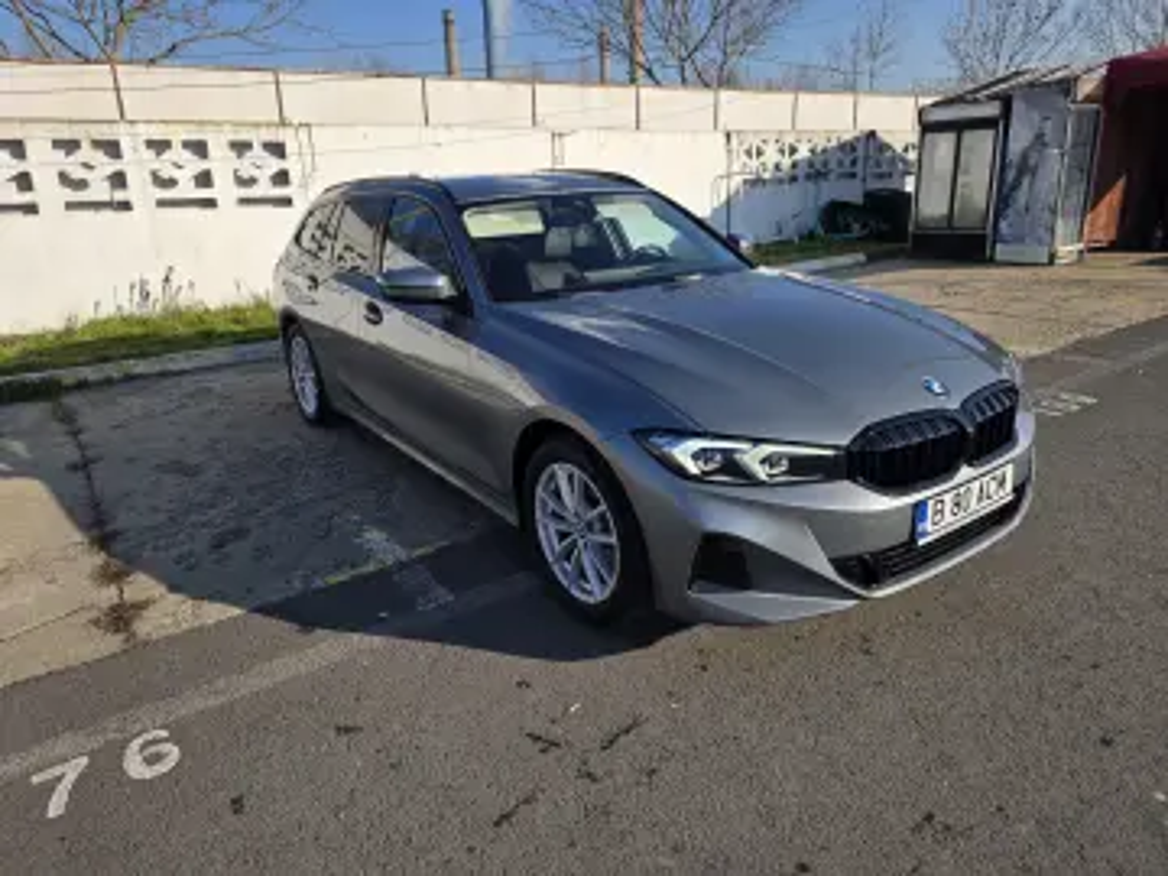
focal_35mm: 23
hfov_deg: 73.9
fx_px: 776
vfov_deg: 58.9
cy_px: 438
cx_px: 584
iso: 80
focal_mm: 6.3
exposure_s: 1/5017
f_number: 1.7
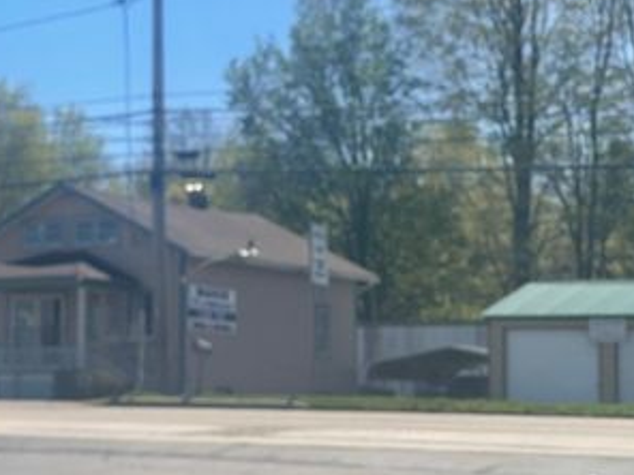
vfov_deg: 13.7
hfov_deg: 18.1
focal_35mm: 108
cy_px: 230
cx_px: 165
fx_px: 1978
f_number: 2.2
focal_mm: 7.5
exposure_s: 1/1085
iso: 20
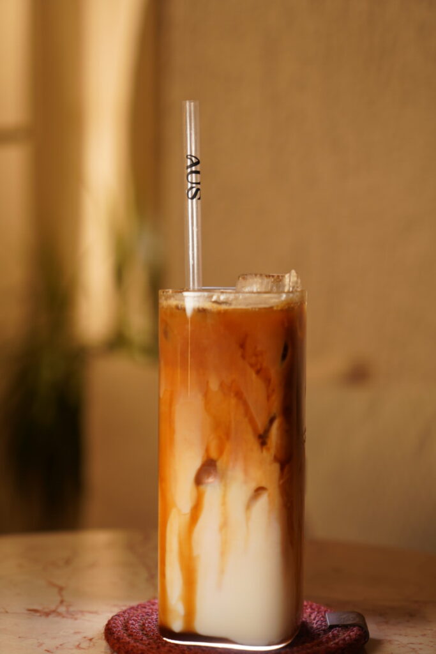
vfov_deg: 30.5
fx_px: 1199
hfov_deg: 20.6
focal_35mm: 66
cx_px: 218
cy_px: 327
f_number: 4
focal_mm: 66
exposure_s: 1/100
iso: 125
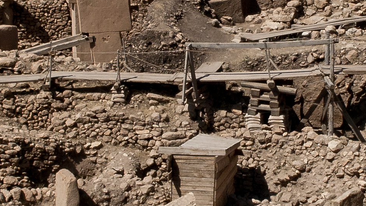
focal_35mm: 120
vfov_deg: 10.1
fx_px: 1168
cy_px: 68
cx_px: 249
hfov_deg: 17.8
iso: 200
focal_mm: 17
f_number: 13
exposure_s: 1/500
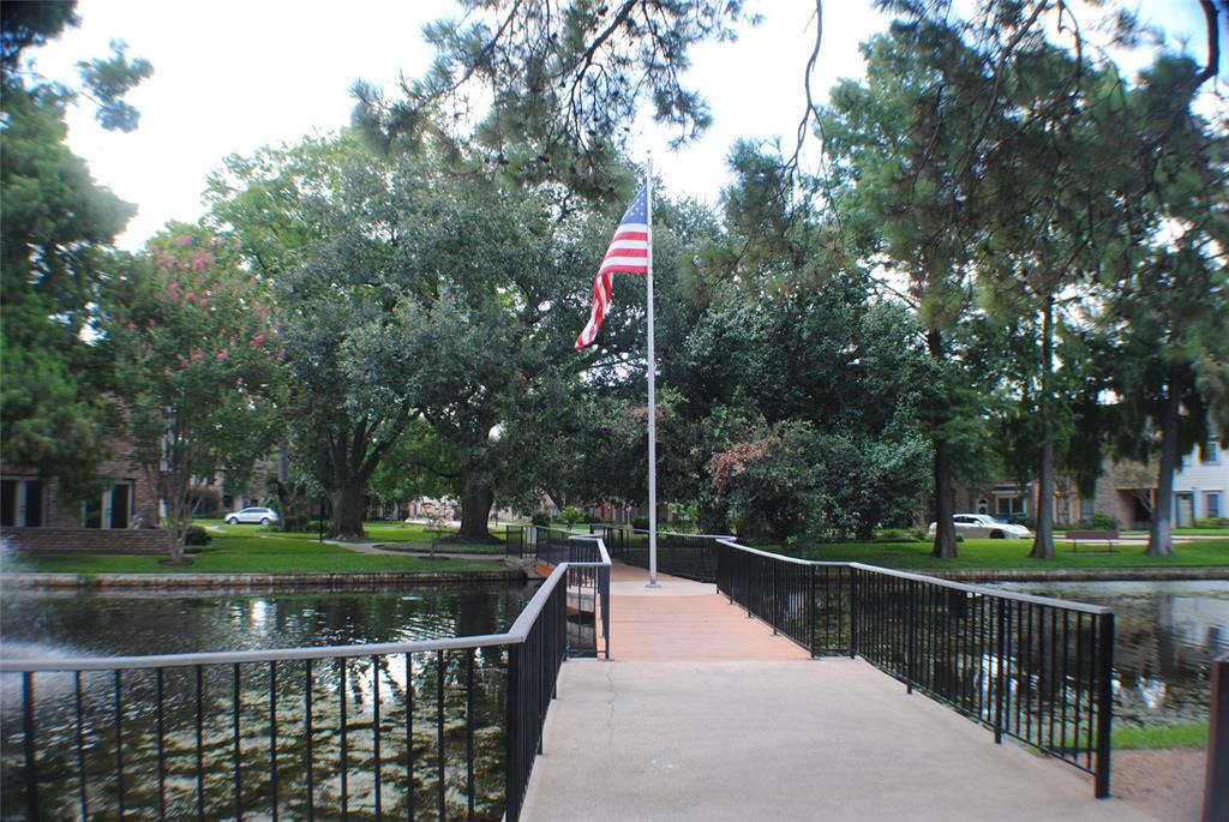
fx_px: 1128
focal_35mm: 33
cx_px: 614
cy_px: 411
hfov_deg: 57.2
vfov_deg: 40.1
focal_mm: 22
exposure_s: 1/80
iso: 200
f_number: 4.5
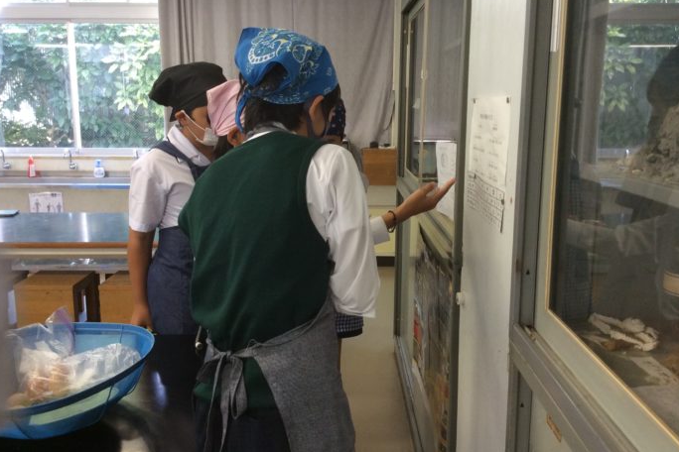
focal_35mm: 34
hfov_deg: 55.8
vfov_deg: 38.9
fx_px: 641
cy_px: 207
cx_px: 337
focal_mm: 3.3
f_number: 2.4
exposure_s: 1/24
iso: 64
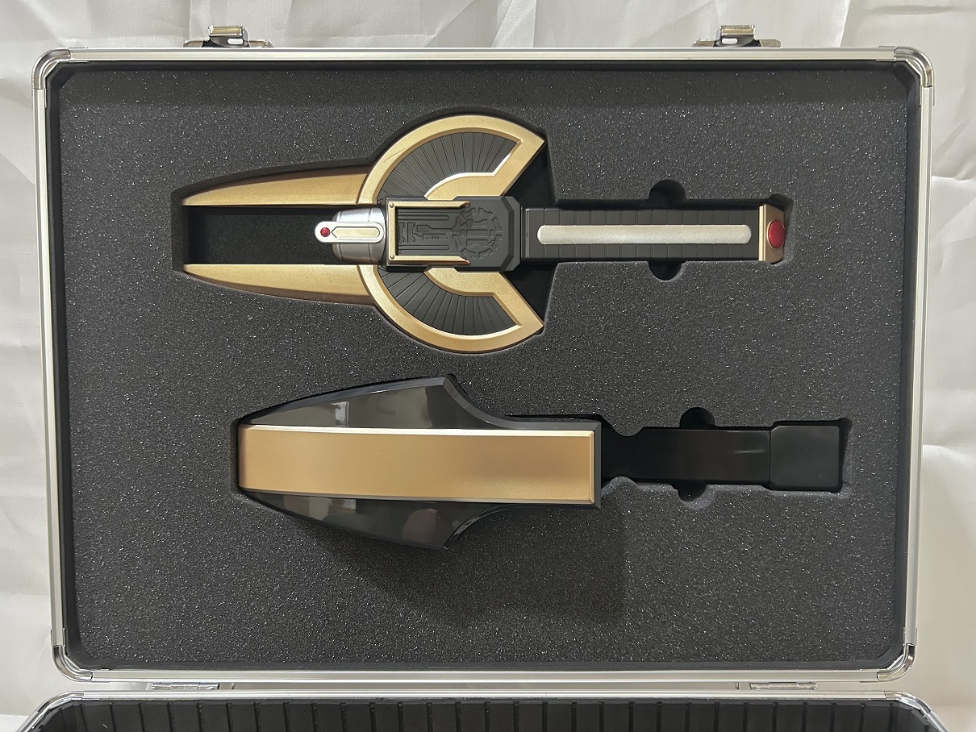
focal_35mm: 26
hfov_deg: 67.3
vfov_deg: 53.1
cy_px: 366
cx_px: 488
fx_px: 733
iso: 500
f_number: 1.5
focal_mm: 5.7
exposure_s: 1/40
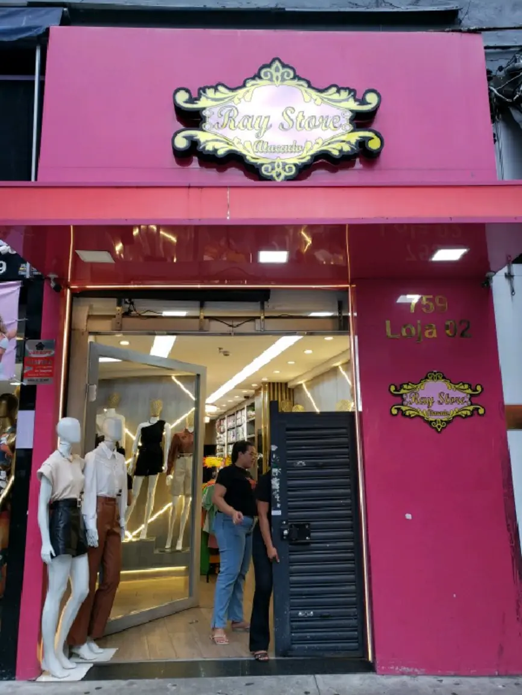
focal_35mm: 26
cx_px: 261
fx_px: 523
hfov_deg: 53.1
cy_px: 348
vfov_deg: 67.3
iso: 50
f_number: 2.4
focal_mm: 4.3
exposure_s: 1/60.2
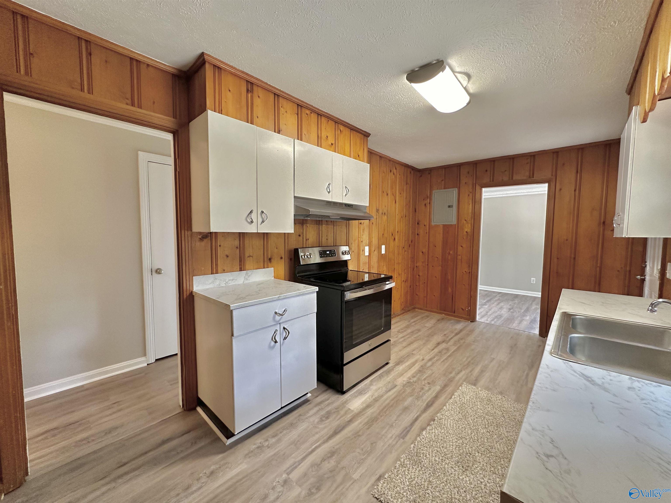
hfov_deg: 102.1
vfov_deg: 85.7
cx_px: 336
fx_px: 271
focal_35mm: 14
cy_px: 252
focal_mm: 2.22
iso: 200
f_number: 2.2
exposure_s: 1/60
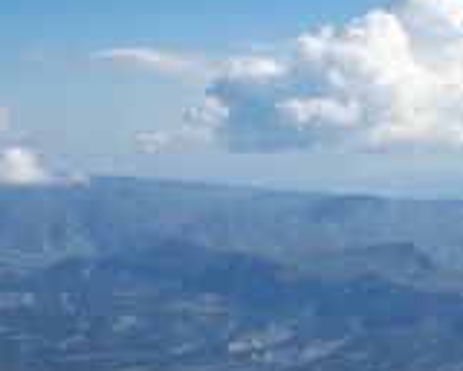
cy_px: 465
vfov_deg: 9.1
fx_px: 2283
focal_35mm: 167
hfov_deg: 11.6
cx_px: 292
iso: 200
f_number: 4.8
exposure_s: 1/1000
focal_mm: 35
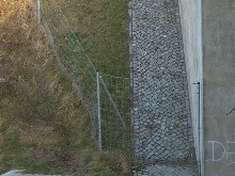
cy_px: 20
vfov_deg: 13.8
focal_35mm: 106
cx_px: 310
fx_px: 720
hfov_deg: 17.4
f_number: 2.8
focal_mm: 7.9
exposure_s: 1/80
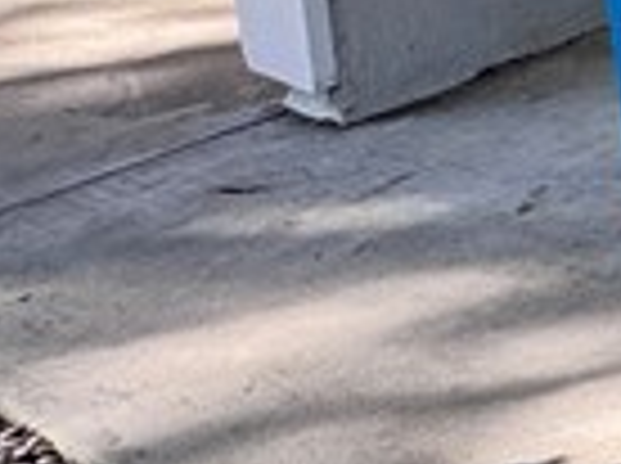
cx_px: 1746
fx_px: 1862
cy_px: -459
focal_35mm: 104
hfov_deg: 12.0
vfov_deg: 12.5
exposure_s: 1/116
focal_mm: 2.22
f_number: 2.2
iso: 40
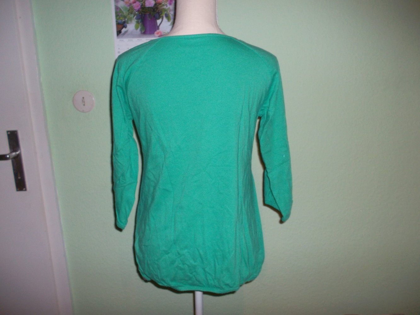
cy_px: 158
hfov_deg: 63.4
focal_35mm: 28
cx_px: 210
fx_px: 340
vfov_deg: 49.8
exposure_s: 1/15
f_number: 3.3
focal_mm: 4.1
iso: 100
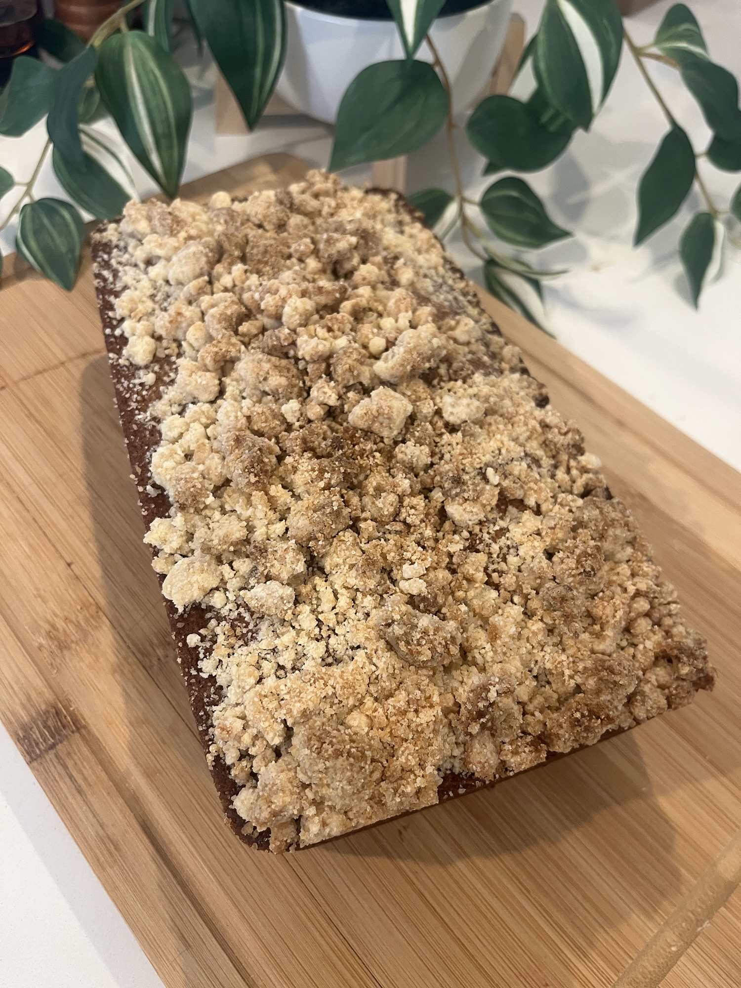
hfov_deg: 53.1
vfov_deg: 67.3
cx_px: 370
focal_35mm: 26
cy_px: 494
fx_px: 742
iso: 250
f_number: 1.6
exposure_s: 1/60
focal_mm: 5.1
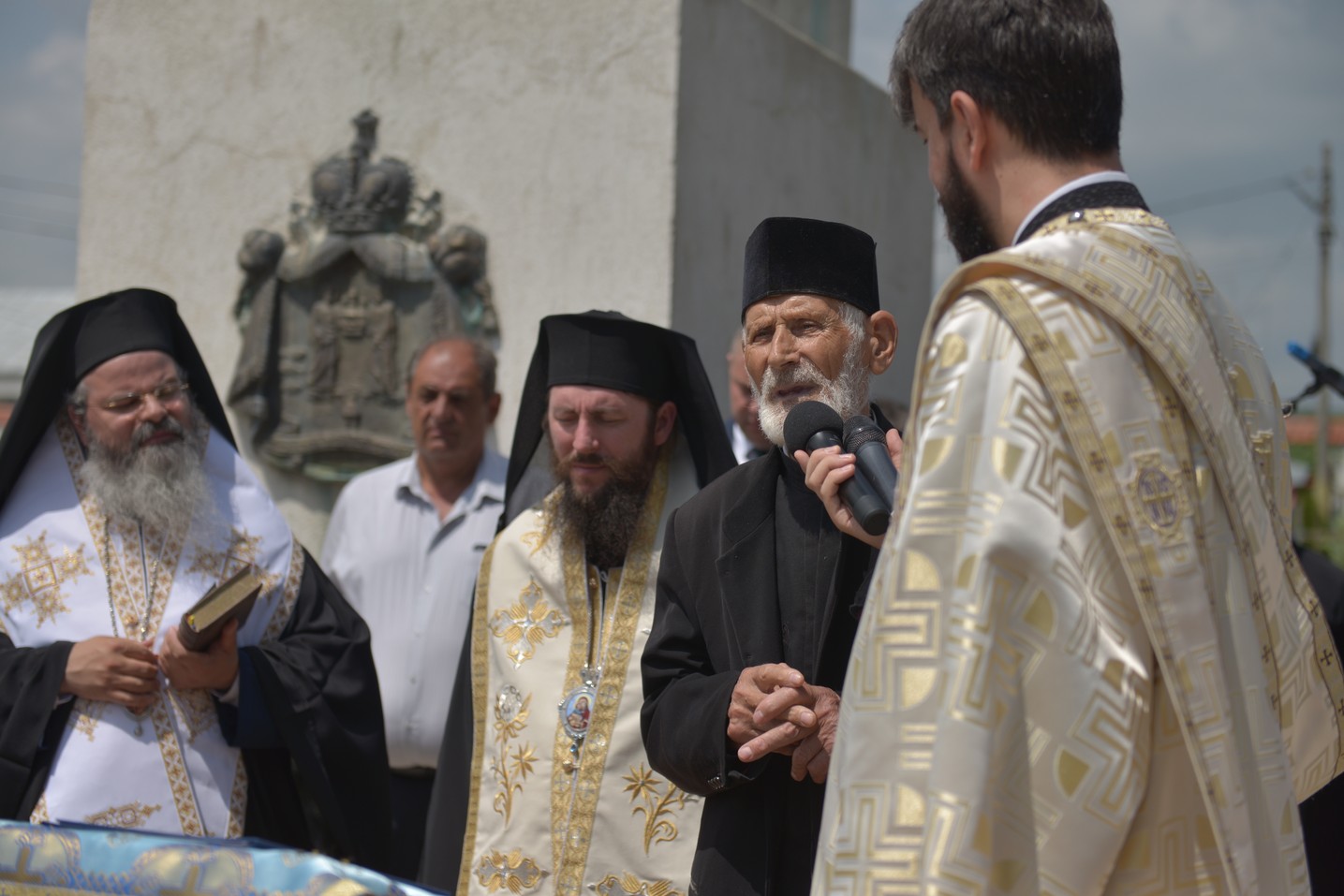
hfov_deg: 28.8
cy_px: 448
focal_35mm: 70
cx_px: 672
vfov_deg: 19.5
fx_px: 2613
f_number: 2.8
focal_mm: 70
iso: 100
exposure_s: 1/4000
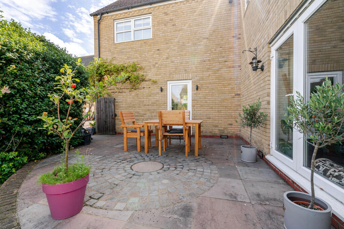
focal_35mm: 16
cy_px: 114
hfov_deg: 96.7
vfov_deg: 73.8
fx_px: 153
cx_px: 172
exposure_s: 1/320
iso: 250
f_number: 8
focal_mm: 16
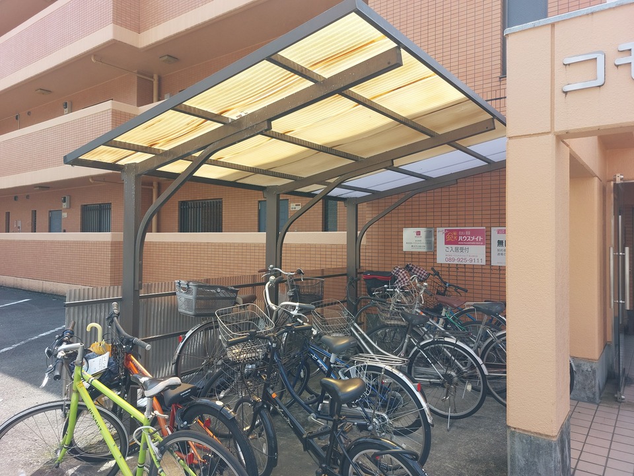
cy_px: 238
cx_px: 317
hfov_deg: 71.6
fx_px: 440
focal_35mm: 24
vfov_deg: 56.8
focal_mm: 5.23
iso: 25
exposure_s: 1/318
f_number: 1.8
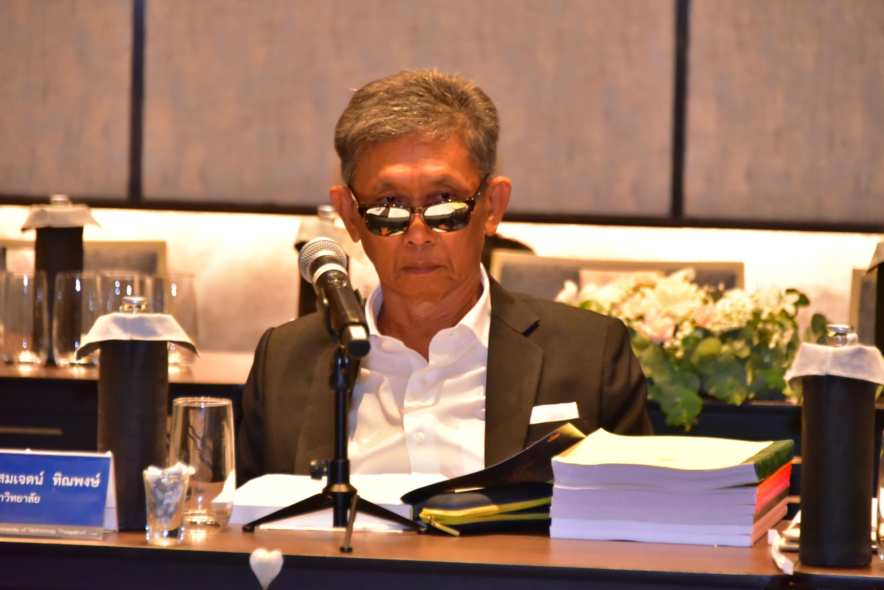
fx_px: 5060
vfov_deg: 6.7
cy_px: 300
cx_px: 436
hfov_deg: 10.0
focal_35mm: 206
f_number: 5.6
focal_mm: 200
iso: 10000
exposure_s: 1/200
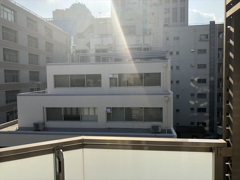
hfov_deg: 63.4
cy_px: 90
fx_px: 194
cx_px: 120
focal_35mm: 28
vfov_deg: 49.7
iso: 20
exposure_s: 1/1656
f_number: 1.8
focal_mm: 3.99
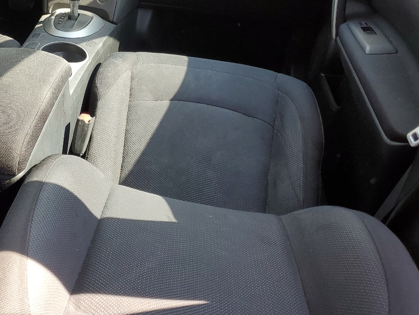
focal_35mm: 43
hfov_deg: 42.3
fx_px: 521
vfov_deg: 32.9
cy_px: 76
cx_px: 99
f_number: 1.5
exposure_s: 1/192
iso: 50
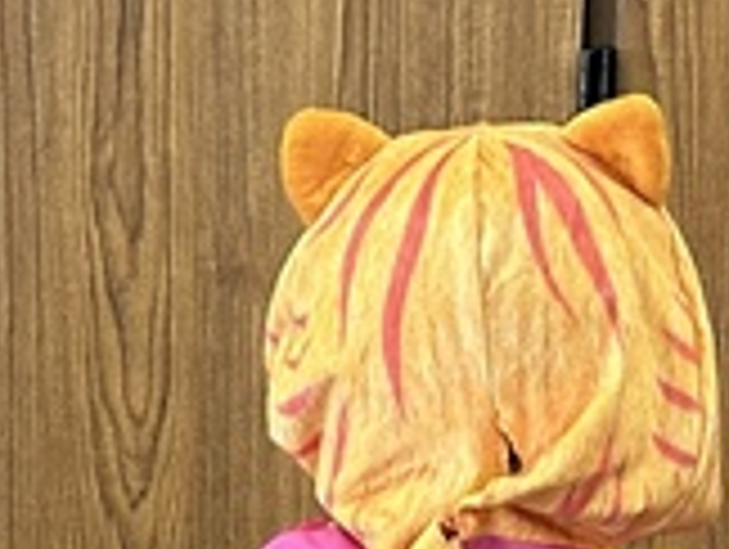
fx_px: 3459
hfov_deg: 12.0
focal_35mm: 164
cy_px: 752
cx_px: 230
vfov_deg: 8.9
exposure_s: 1/60
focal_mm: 5.7
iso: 250
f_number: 1.5
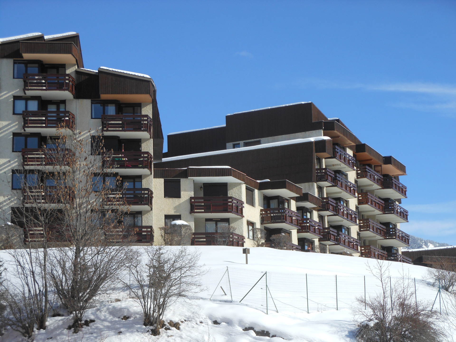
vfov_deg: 19.4
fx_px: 1001
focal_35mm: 76
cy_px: 171
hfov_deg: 25.7
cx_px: 228
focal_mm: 13.6
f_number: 4.4
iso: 80
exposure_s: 1/640
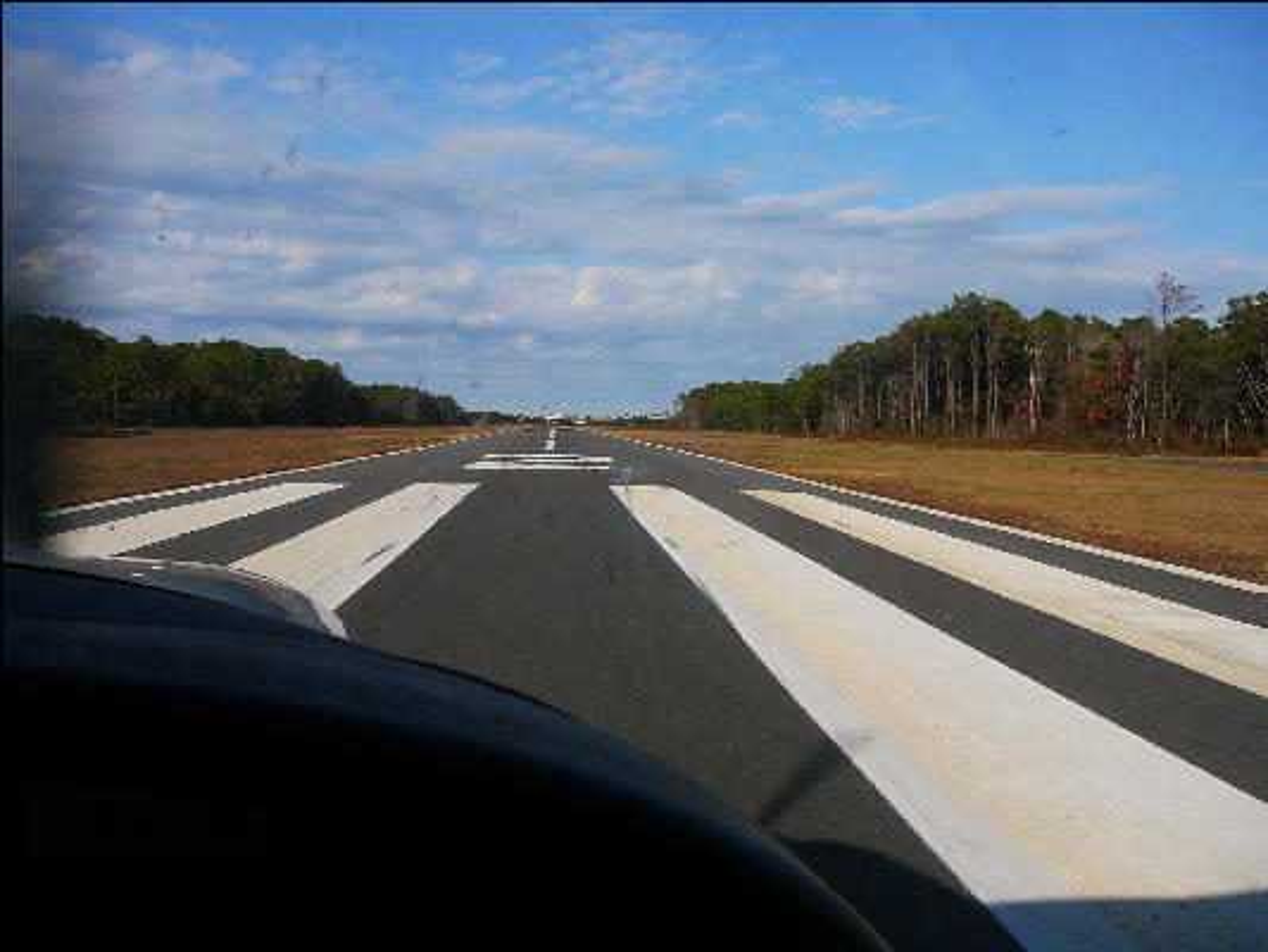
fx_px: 1282
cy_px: 476
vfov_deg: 40.7
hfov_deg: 52.6
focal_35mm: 35
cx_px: 634
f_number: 5
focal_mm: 5.2
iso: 80
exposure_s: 1/640
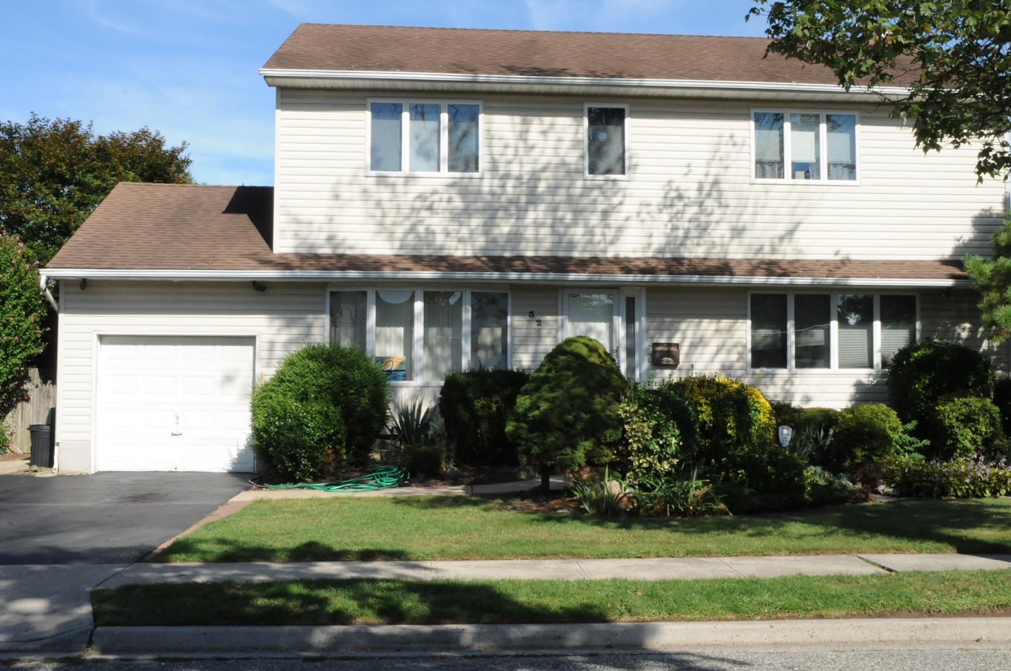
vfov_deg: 31.4
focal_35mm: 43
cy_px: 317
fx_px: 1194
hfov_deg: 45.9
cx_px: 531
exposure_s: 1/200
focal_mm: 25
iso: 1000
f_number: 22
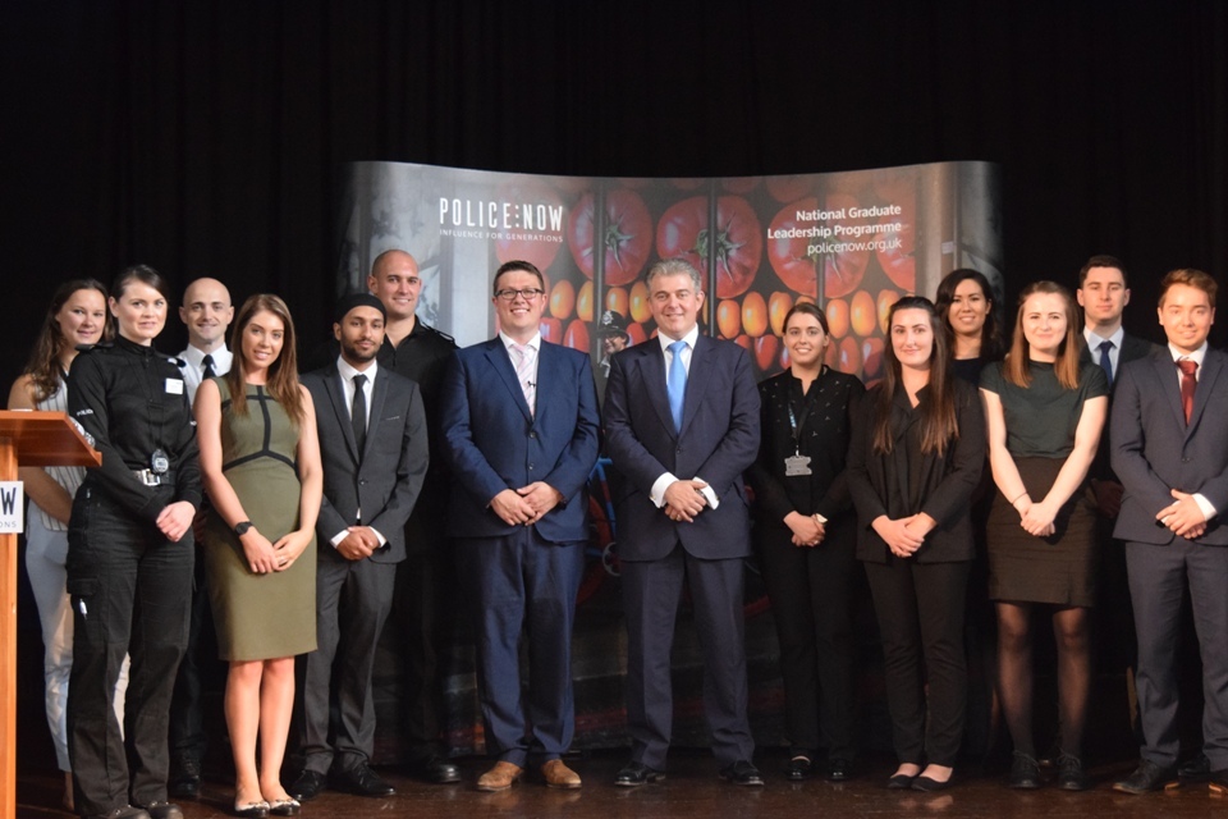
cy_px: 410
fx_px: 1791
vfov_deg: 25.8
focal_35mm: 52
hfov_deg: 37.9
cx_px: 614
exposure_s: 1/60
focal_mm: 35
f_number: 4.5
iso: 4000
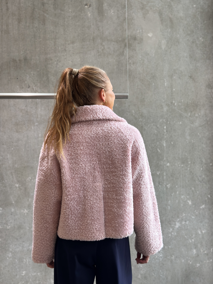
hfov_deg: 30.3
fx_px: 394
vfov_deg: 39.7
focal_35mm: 48
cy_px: 142
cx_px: 106
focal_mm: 6.86
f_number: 1.78
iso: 125
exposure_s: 1/172
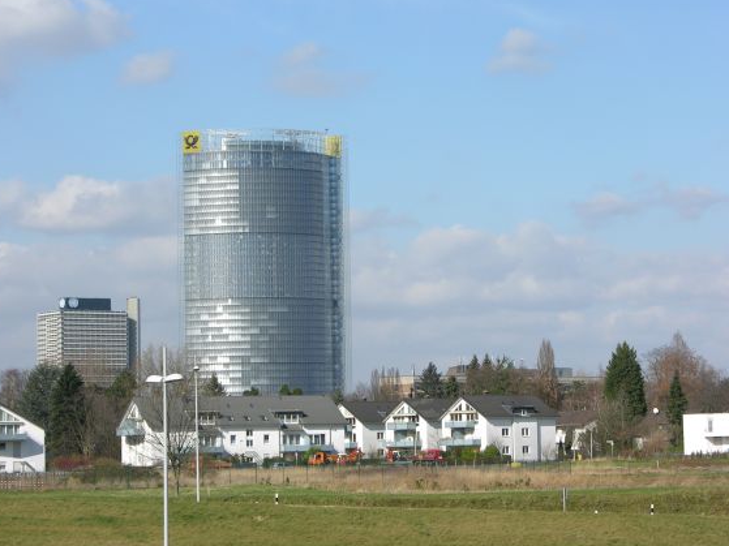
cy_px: 266
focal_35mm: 118
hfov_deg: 16.7
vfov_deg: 12.6
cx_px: 351
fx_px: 2485
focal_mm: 27.3
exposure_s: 1/338
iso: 50
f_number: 5.2
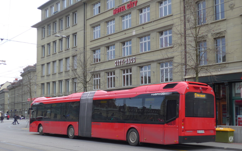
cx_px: 121
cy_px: 90
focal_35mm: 49
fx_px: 323
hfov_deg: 41.1
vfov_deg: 26.3
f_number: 3
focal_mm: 9.5
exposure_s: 1/250
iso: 80
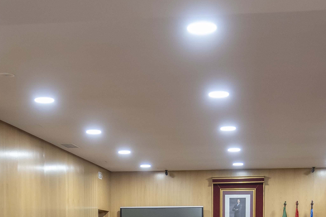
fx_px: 733
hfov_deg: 25.0
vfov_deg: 16.0
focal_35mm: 81
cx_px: 145
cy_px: 284
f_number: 4
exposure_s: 1/50
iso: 1000
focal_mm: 20
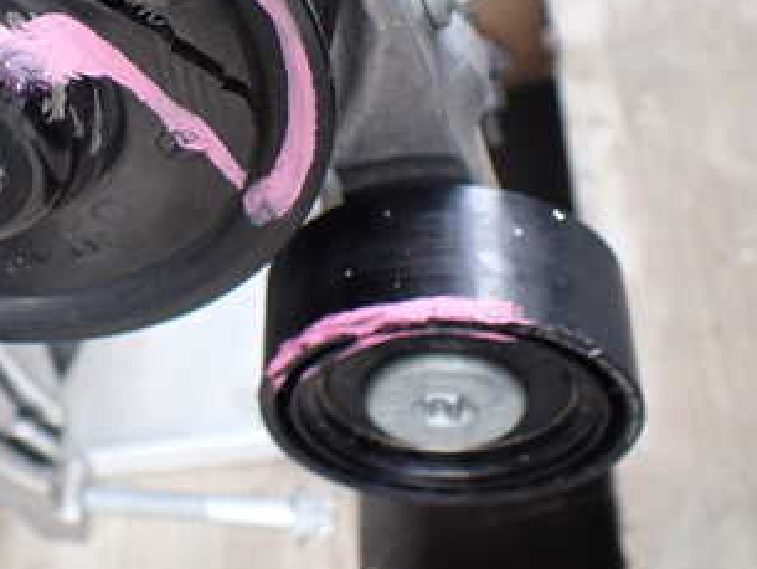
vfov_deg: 24.4
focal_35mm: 59
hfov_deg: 30.8
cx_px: 42
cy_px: 112
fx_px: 1291
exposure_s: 1/125
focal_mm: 5.4
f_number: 2.3
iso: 250
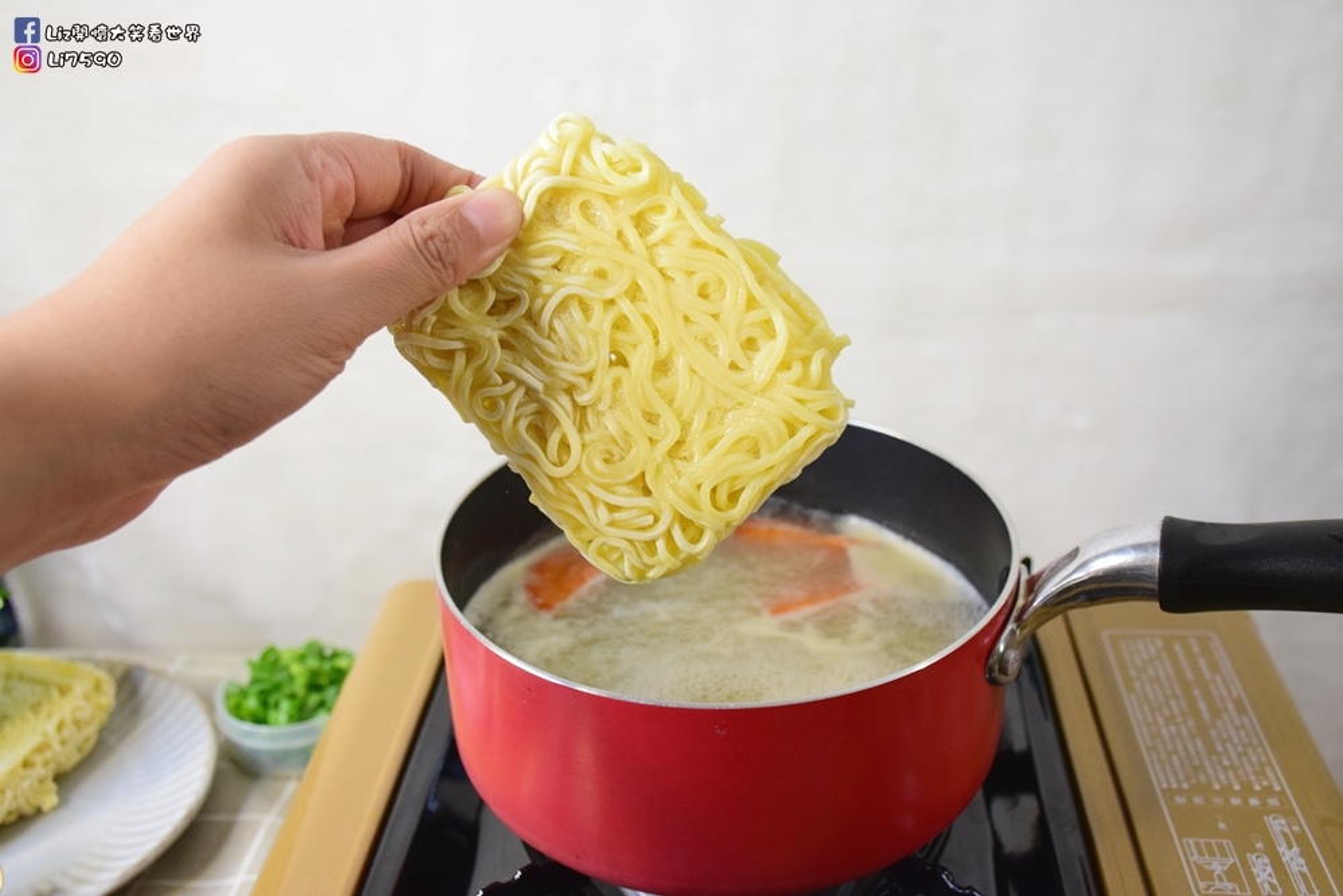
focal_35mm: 40
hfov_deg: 47.9
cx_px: 672
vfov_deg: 33.0
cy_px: 448
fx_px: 1511
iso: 1600
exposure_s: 1/160
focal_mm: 27
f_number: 6.3
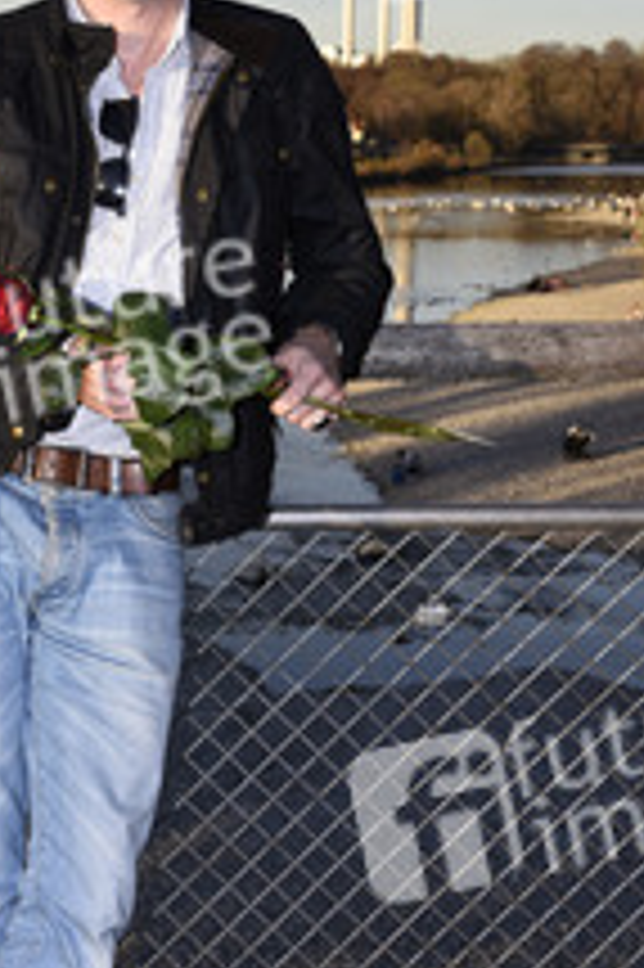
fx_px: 2204
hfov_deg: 16.6
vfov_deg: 24.7
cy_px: 572
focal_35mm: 82
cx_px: 171
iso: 200
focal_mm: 44
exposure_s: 1/160
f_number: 10
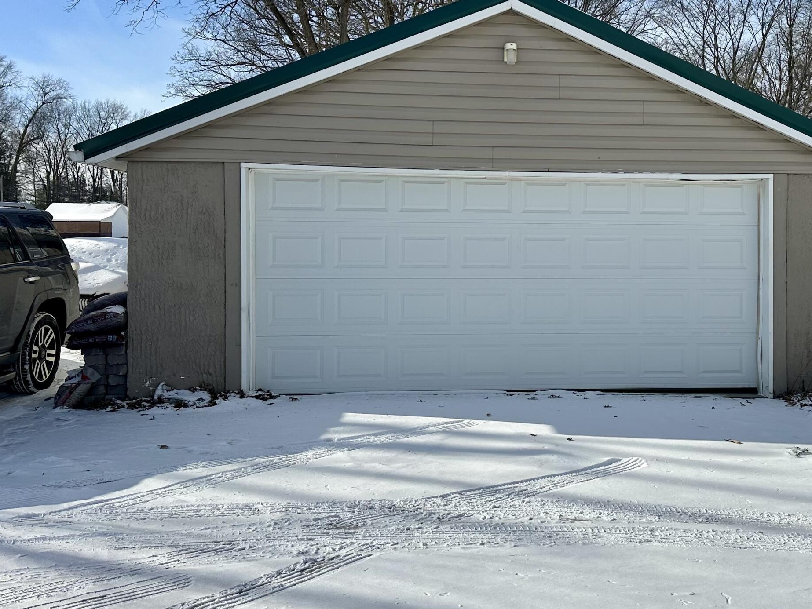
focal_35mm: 39
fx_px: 915
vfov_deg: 36.7
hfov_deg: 47.1
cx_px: 542
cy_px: 242
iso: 80
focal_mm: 6.86
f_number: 1.78
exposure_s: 1/9709
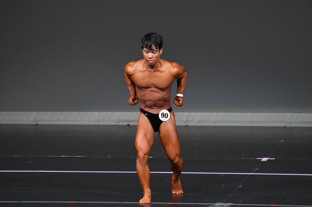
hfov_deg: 4.6
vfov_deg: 3.1
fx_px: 3898
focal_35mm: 450
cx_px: 156
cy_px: 104
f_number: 5.6
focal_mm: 300
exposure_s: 1/400
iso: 4000
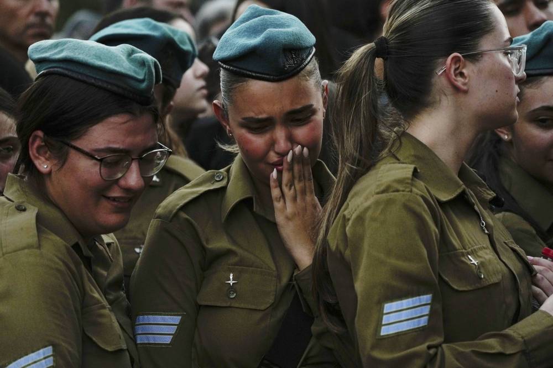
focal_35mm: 179
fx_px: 2749
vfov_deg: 7.7
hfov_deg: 11.5
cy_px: 184
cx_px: 276
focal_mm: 179
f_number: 5.6
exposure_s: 1/500
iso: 2000
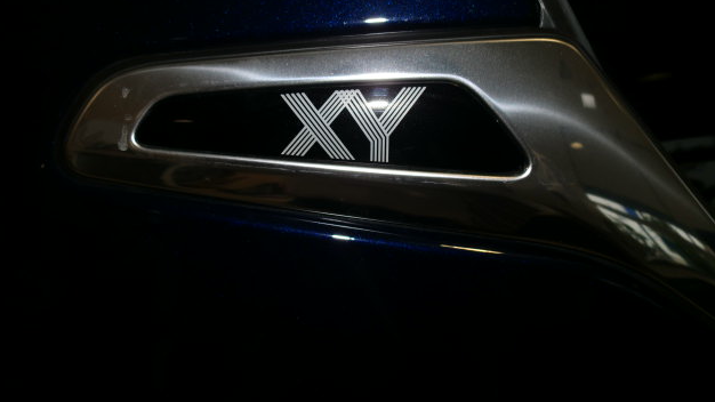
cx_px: 352
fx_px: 739
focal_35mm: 39
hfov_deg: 51.6
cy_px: 132
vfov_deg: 30.2
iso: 64
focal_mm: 6.3
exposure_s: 1/40
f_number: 7.8
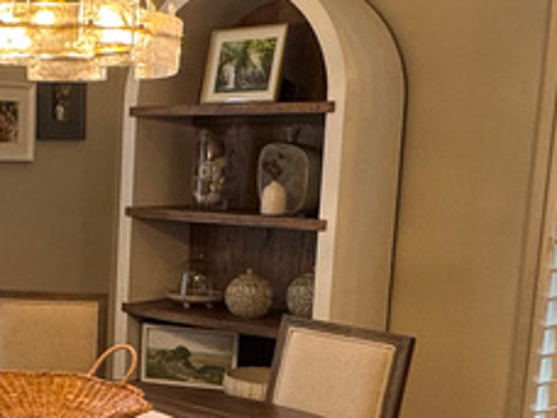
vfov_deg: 23.0
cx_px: -20
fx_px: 1014
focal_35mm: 63
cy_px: 332
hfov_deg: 28.5
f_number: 2.2
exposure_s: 1/120
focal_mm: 2.22
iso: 160
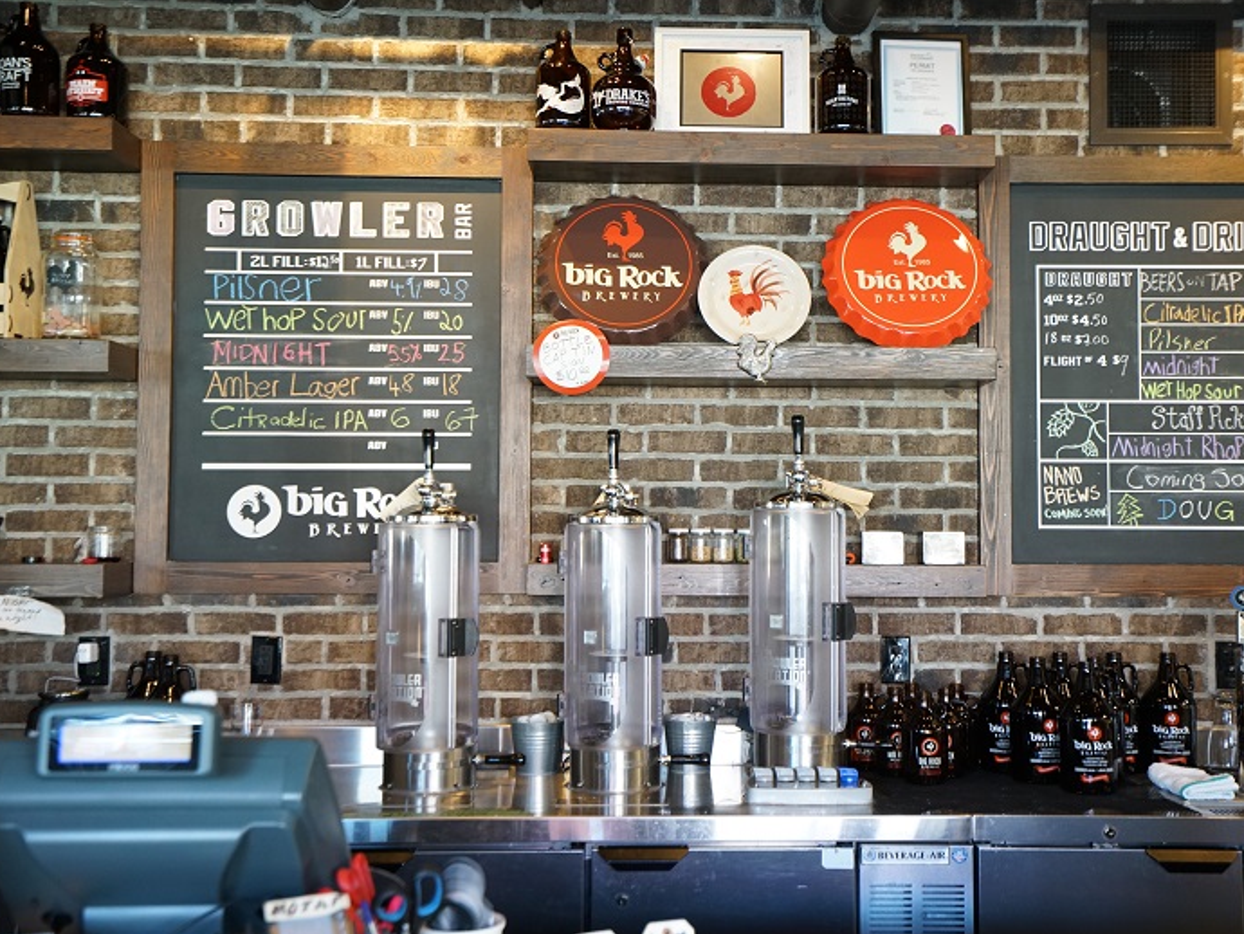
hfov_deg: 47.7
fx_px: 1402
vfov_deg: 36.8
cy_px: 475
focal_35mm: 39
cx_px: 696
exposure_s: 1/50
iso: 1600
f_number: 4
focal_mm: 35
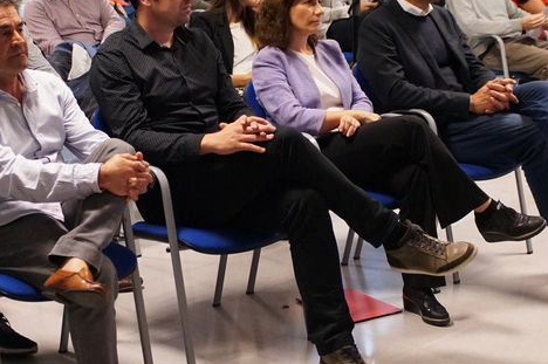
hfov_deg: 24.8
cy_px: 137
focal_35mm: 82
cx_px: 242
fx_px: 1247
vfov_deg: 16.6
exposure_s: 1/160
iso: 6400
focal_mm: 32
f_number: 2.8
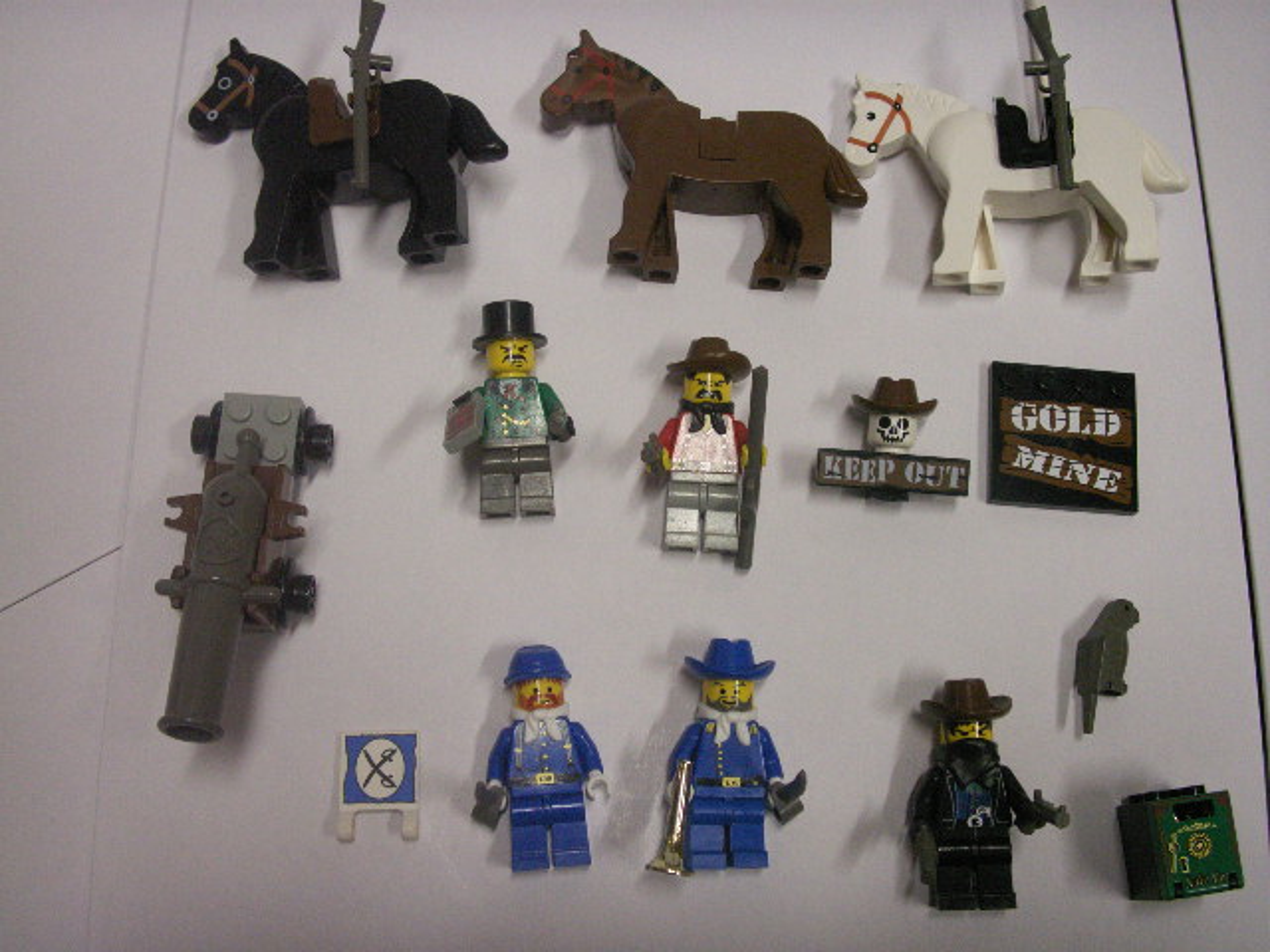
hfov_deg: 50.1
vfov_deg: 38.7
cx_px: 635
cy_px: 476
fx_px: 1357
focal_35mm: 37
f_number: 3.5
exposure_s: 1/40
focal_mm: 7.7
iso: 160
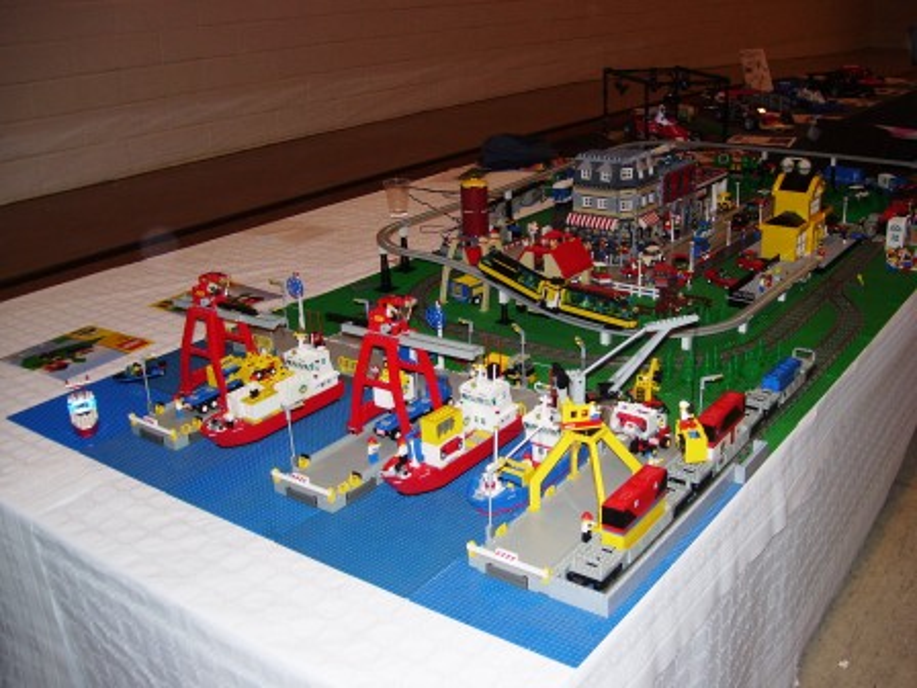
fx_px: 954
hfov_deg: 51.4
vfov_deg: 39.7
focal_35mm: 36
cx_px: 458
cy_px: 344
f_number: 2.7
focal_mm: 6
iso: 80
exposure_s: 1/60
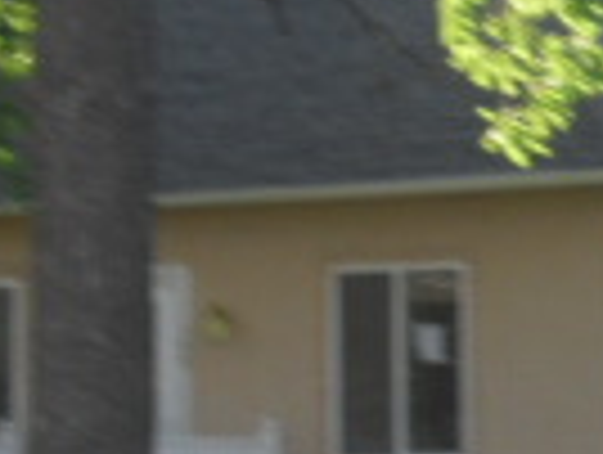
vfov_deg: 7.1
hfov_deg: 9.1
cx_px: 1022
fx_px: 3665
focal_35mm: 210
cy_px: 360
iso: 100
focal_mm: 7.7
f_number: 3.4
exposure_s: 1/160
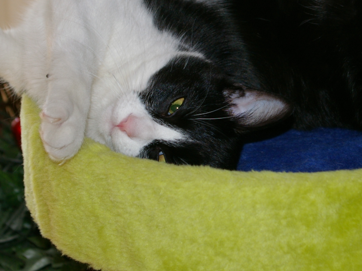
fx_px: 1265
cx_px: 265
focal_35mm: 121
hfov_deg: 16.2
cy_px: 74
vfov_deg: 12.2
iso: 200
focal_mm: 40
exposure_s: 1/60
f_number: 4.5
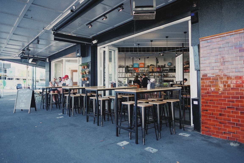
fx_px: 163
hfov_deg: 73.7
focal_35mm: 24
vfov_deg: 53.1
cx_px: 122
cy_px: 82
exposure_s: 1/1700
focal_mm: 16
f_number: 1.4
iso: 800
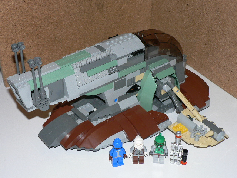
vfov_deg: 22.9
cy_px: 89
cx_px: 118
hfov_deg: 30.3
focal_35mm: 64
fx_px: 438
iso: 100
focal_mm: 10.7
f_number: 3.2
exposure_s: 1/60
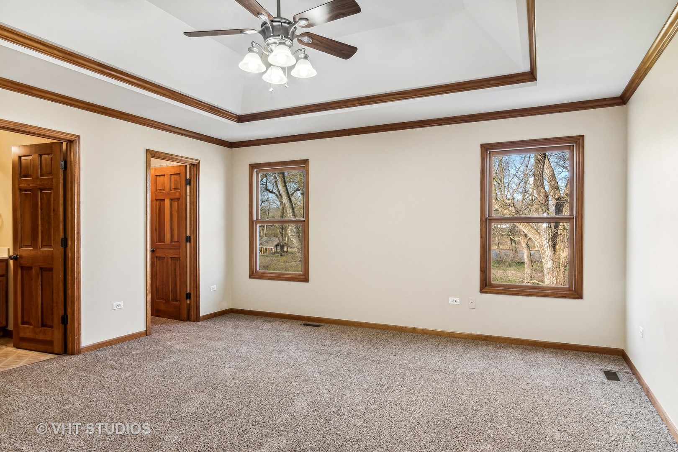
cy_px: 226
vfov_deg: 59.5
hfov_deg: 81.2
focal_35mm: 21
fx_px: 395
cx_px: 339
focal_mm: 14
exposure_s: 1/6
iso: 100
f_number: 9
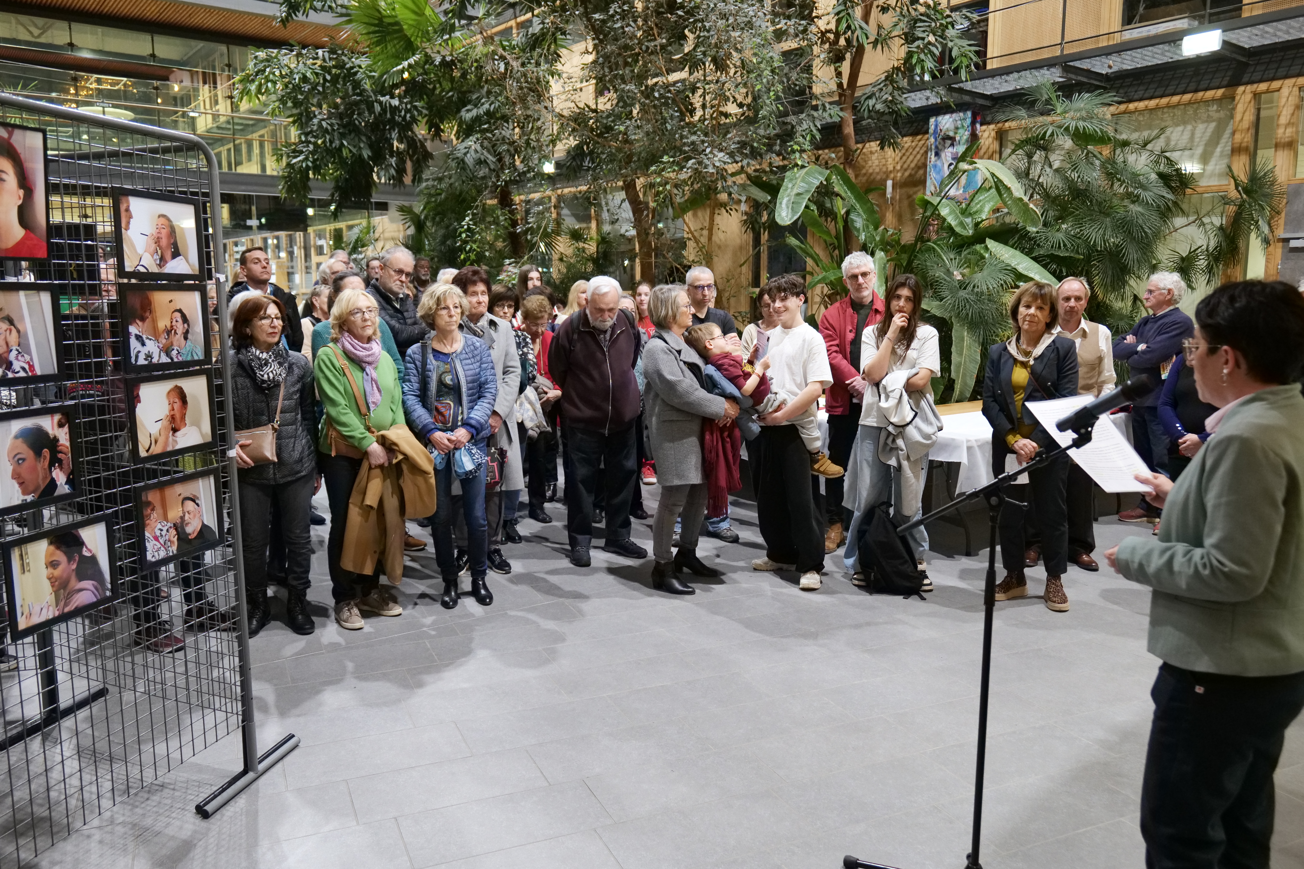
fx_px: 942
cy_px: 434
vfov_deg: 49.6
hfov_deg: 69.4
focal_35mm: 26
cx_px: 652
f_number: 3.9
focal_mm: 26
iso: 6400
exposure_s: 1/50
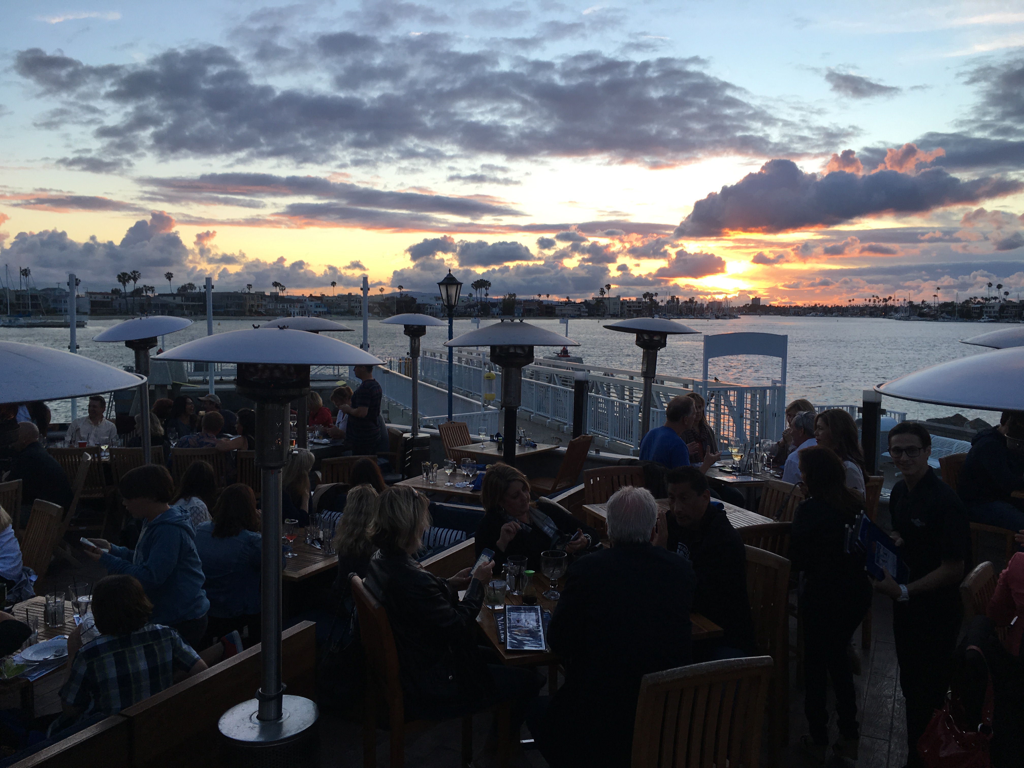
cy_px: 384
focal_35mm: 29
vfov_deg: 48.2
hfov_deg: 61.7
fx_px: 858
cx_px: 512
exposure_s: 1/124
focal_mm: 4.15
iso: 25
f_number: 2.2
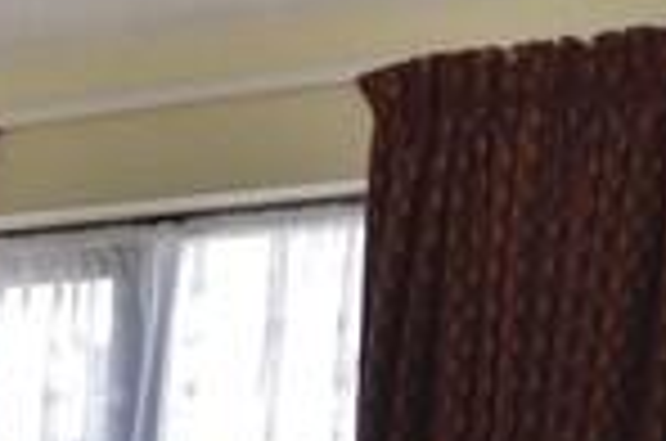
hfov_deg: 14.5
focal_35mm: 114
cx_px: -706
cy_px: 1094
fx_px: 2113
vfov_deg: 10.2
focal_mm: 11
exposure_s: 1/60
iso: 400
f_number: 5.6
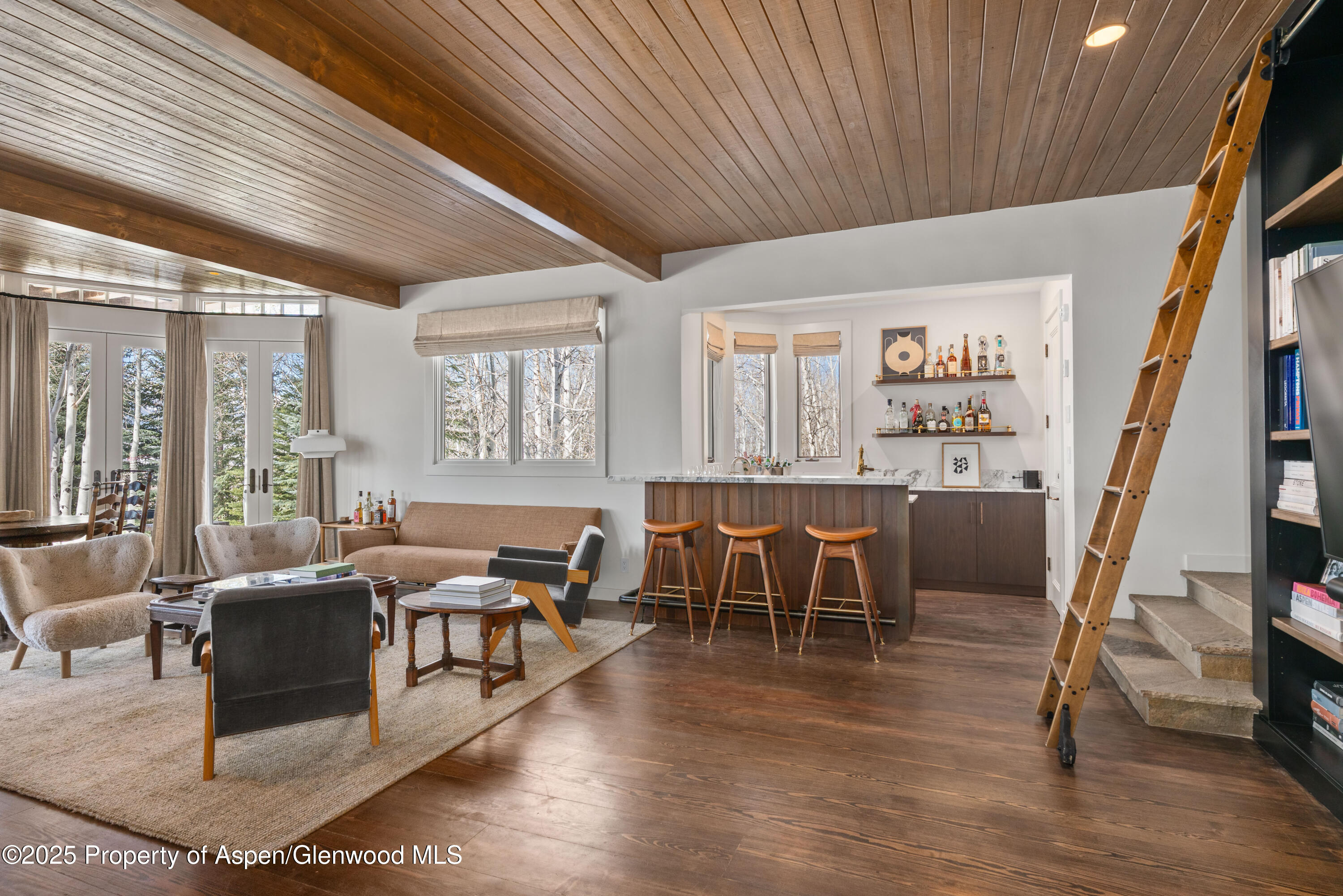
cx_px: 672
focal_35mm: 18
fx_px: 690
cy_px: 448
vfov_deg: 65.9
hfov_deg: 88.4
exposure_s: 1
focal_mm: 18.5
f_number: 7.1
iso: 125
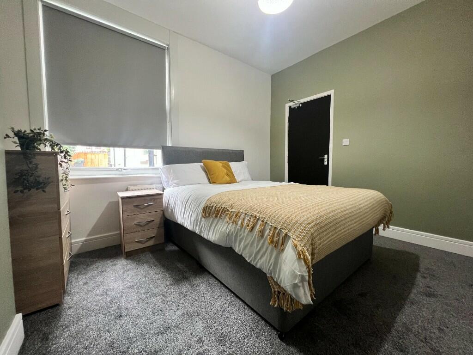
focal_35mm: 13
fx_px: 178
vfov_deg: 89.9
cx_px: 236
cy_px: 178
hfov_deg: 106.2
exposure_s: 1/60
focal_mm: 1.57
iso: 400
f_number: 1.8
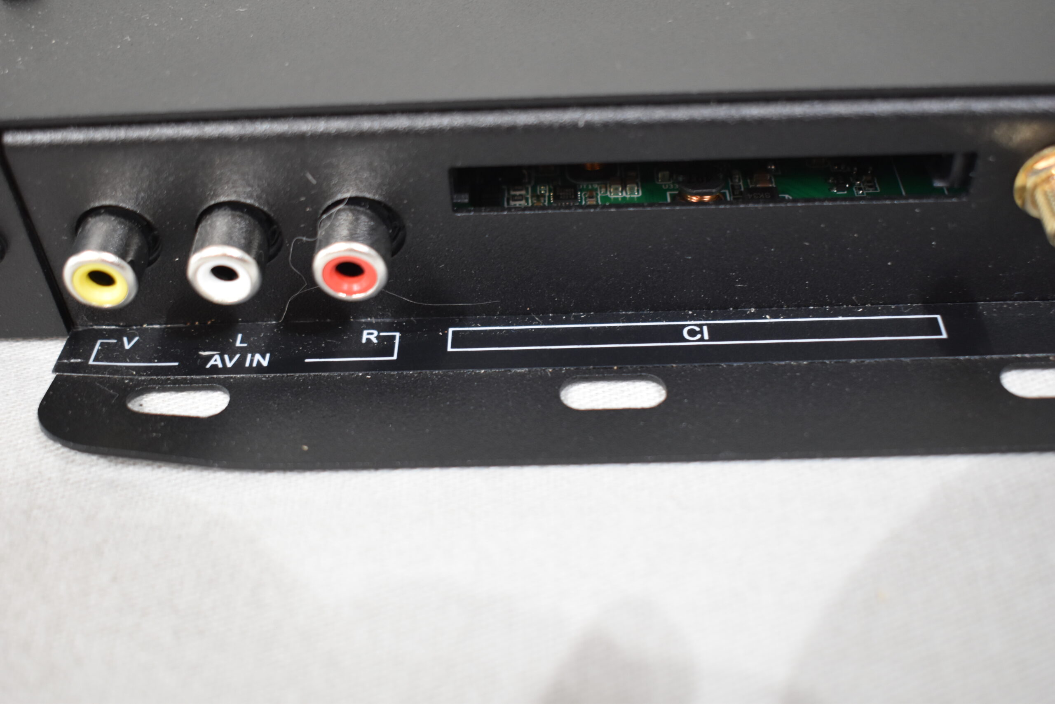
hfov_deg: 45.0
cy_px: 352
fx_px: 1275
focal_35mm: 44
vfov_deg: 30.9
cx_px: 528
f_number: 4.2
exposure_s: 1/60
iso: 800
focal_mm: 29
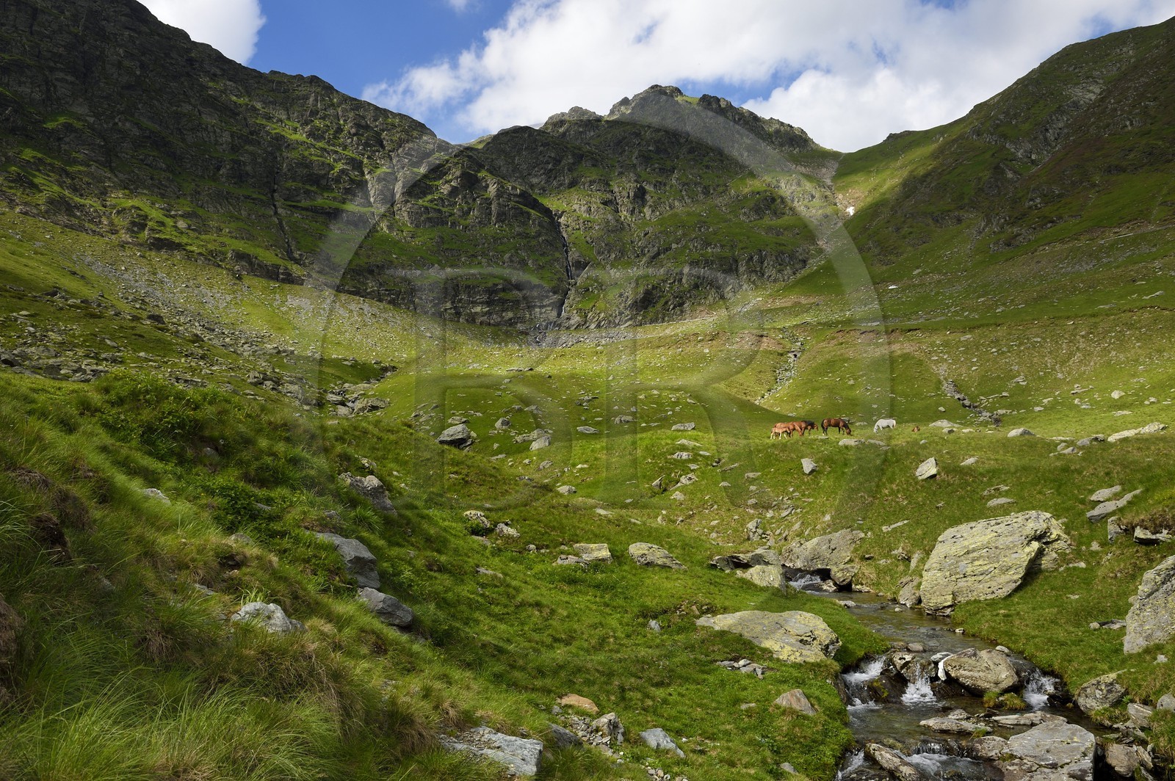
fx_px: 783
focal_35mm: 24
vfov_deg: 53.1
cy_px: 390
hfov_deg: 73.8
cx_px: 588
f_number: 13
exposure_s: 1/200
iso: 200
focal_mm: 24
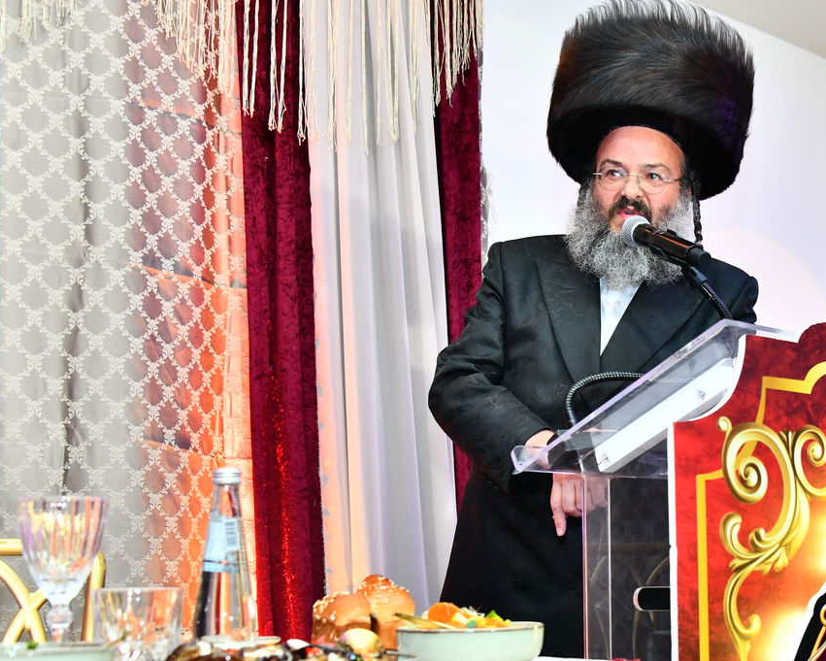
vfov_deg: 28.0
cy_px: 413
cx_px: 643
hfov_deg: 33.9
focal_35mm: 54
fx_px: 1320
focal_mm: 35
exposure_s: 1/160
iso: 1250
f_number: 5
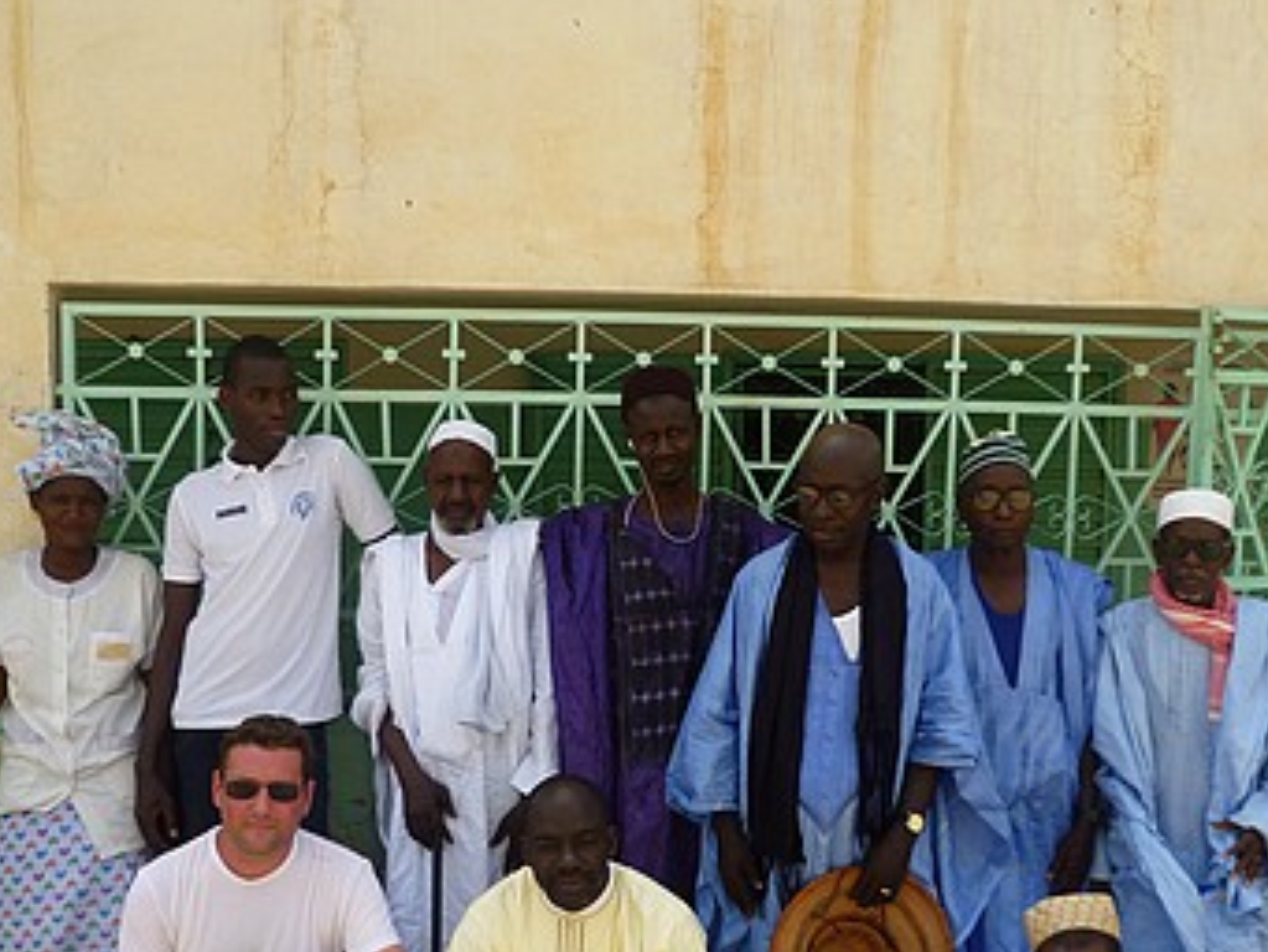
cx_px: 695
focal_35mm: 41
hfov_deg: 45.7
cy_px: 656
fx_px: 1502
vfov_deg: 34.7
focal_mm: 5
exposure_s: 1/640
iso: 80
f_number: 2.8
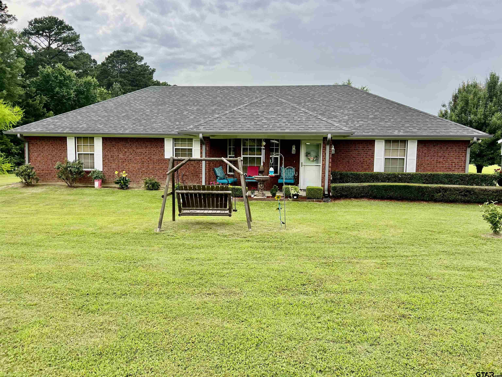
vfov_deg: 53.1
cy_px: 188
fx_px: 377
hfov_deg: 67.3
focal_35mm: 26
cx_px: 251
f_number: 1.5
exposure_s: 1/1621
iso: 50
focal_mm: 5.7
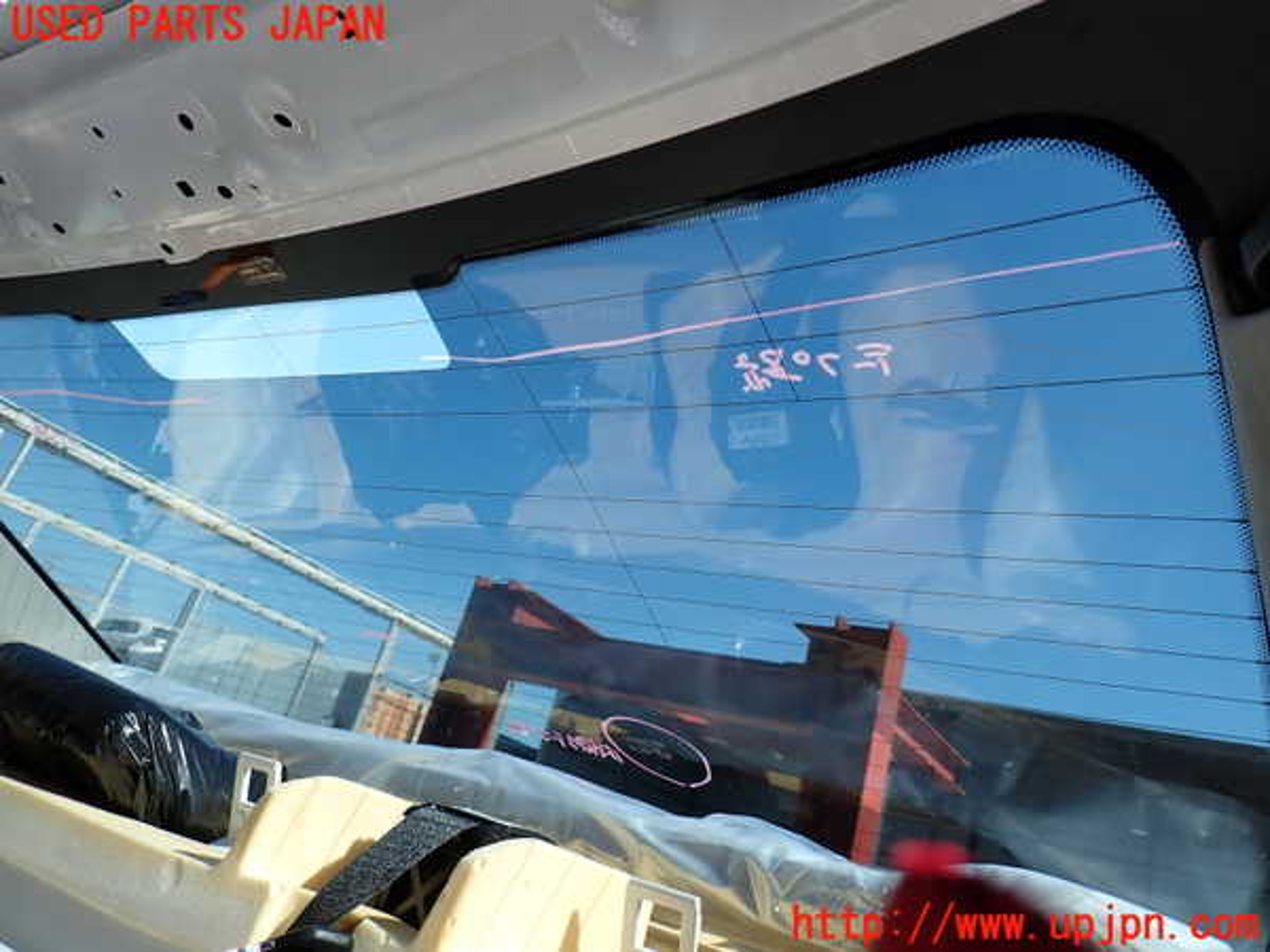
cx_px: 635
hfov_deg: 69.4
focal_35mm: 25
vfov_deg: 54.9
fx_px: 917
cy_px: 476
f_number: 2.8
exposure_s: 1/320
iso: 100
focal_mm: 4.5
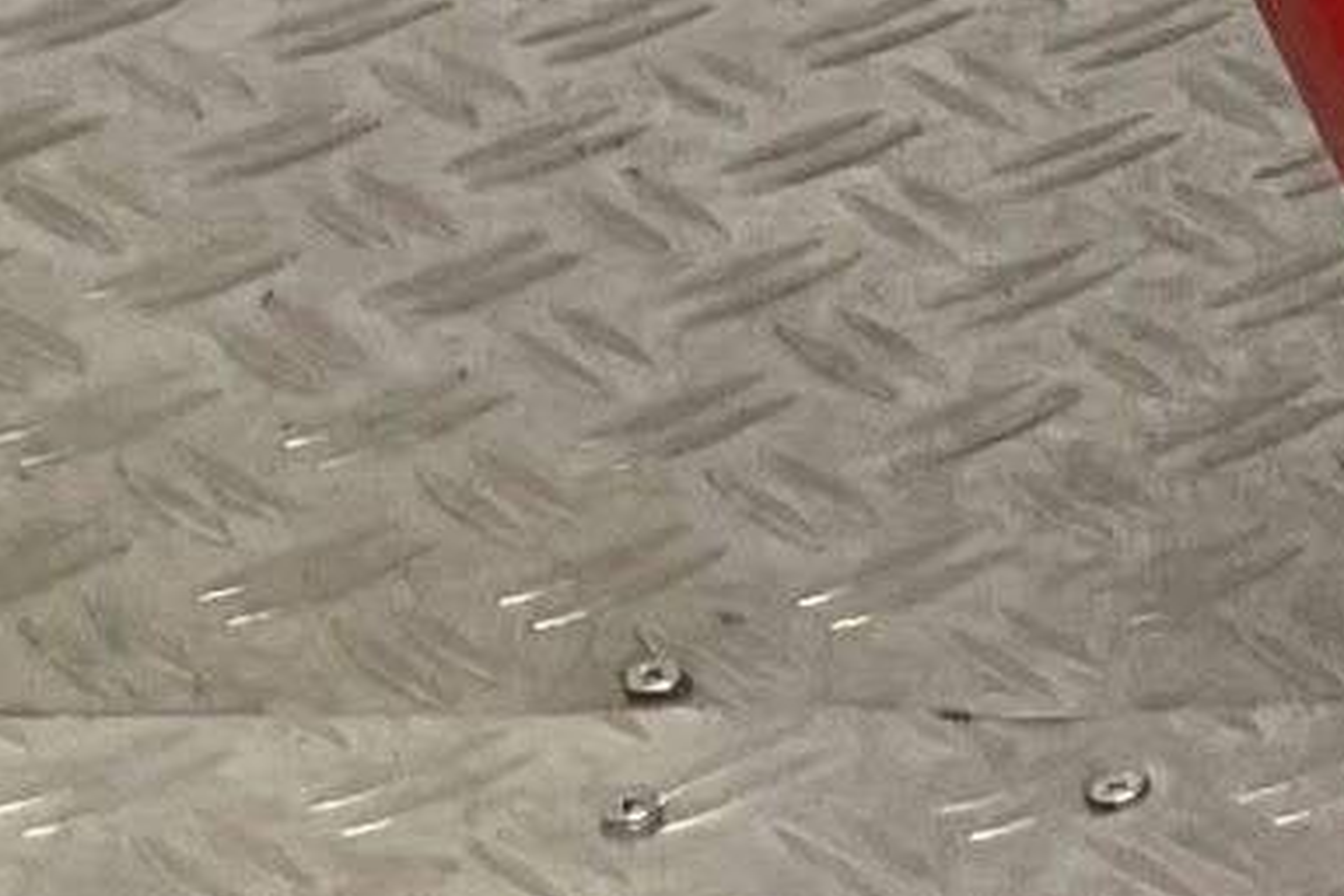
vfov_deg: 6.7
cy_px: -676
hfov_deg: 8.2
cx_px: 4473
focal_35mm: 201
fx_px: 7503
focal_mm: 3
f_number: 1.8
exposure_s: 1/120
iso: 40
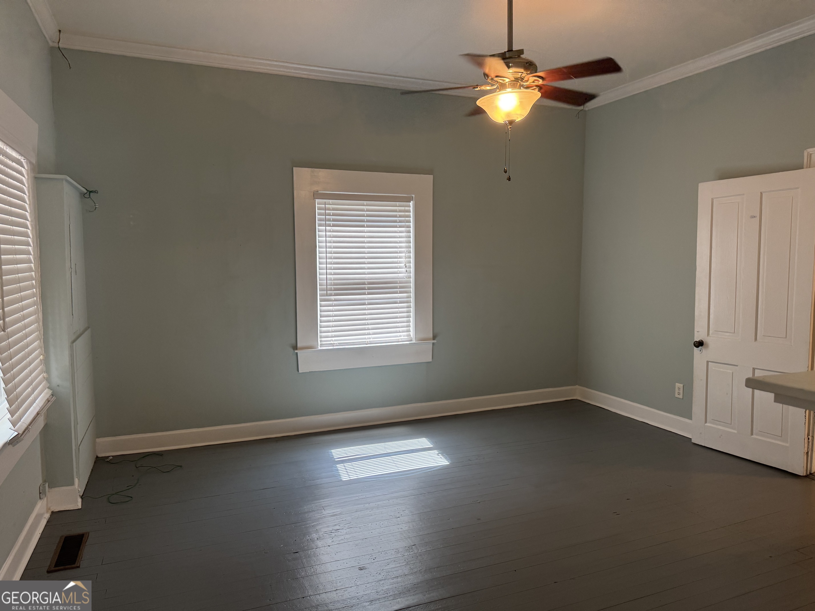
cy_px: 306
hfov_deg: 71.6
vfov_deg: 56.8
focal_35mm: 24
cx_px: 408
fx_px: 565
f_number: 1.78
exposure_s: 1/120
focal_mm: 6.76
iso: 125
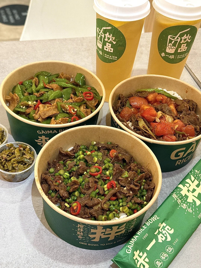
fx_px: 372
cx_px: 100
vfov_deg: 39.7
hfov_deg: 30.3
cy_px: 134
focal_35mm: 48
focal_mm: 6.76
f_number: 1.78
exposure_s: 1/60
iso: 250
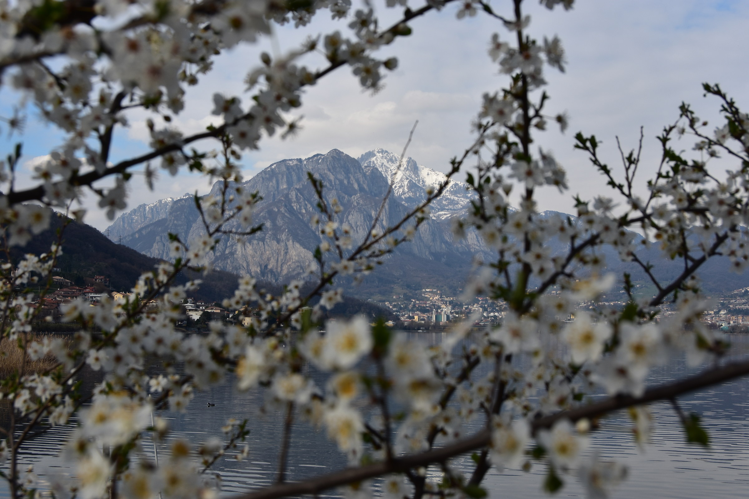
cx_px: 374
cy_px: 250
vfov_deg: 26.5
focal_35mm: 51
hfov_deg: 38.9
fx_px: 1061
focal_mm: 34
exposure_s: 1/320
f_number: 10
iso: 200
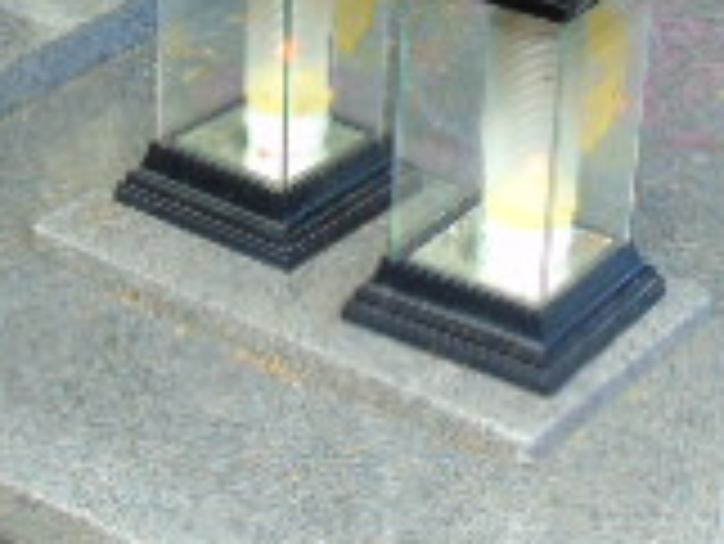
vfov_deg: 12.8
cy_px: 13
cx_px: 283
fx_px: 2407
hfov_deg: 17.1
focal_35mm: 115
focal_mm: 5.2
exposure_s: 1/60
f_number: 3.6
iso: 80
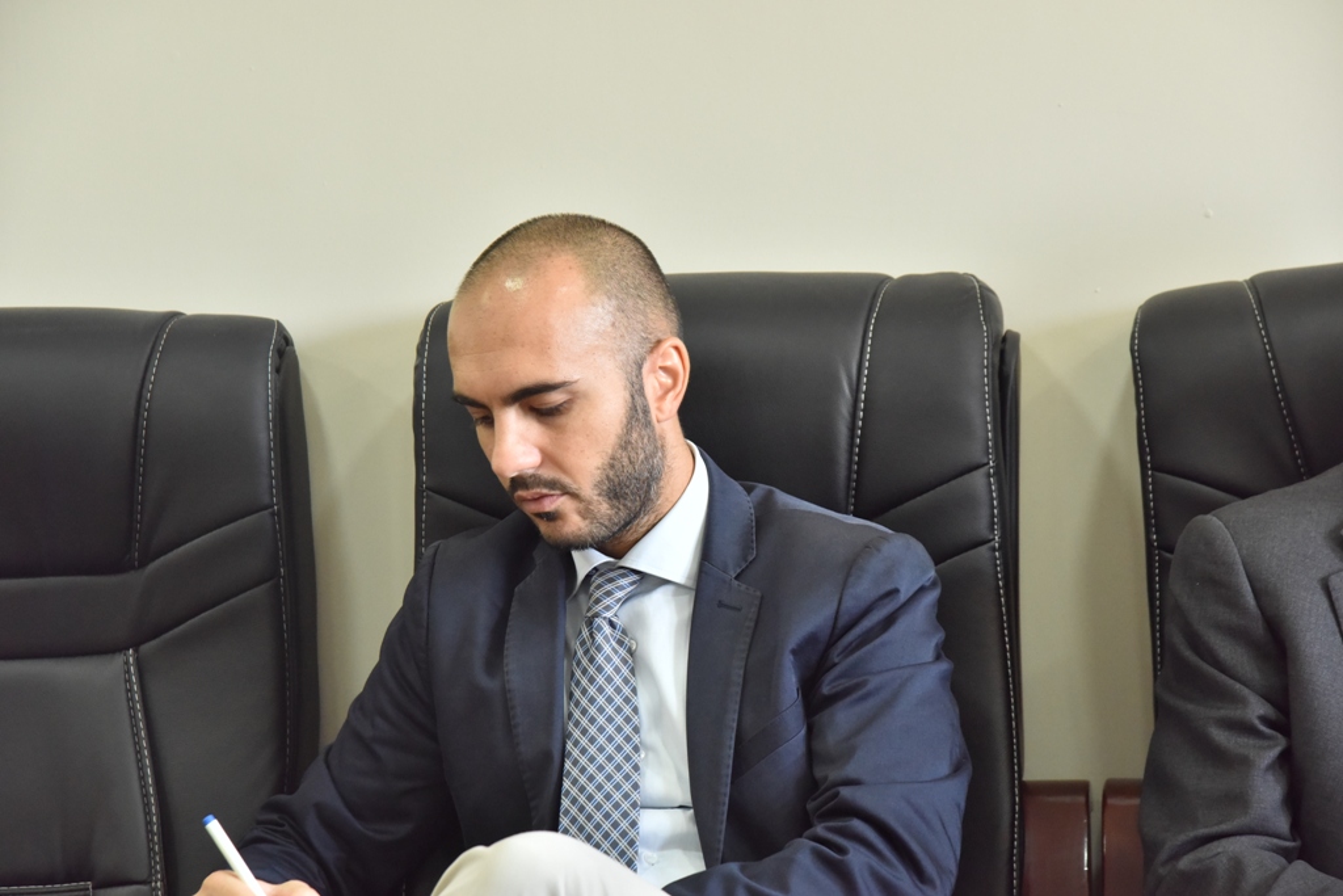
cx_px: 672
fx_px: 3917
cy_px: 448
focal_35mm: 105
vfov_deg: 13.0
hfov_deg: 19.5
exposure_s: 1/200
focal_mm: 105
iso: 3200
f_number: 7.1
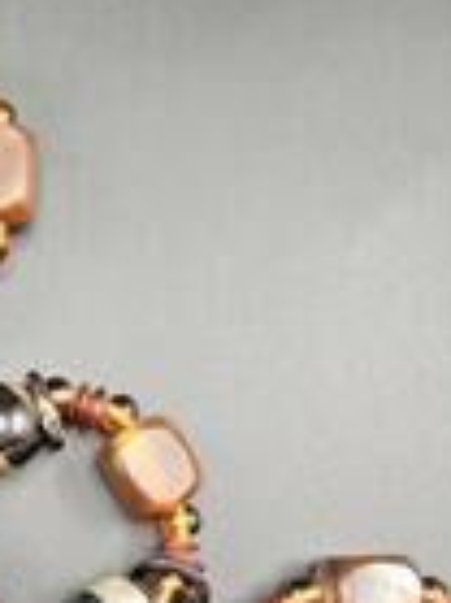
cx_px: -117
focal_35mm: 63
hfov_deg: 21.3
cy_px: 629
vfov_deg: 28.5
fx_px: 1096
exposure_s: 1/180
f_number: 1.8
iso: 250
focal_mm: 5.4
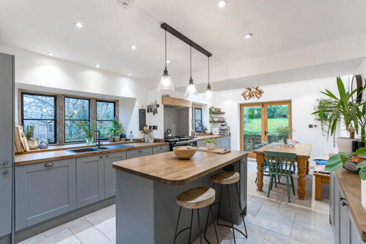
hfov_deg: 96.7
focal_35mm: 16
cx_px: 183
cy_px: 122
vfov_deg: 73.8
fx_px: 163
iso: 500
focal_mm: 16
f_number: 9
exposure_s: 1/6
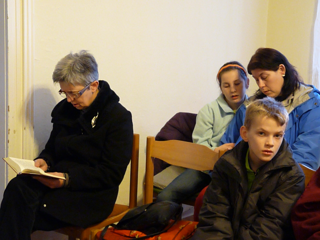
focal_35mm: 65
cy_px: 120
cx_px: 160
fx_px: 601
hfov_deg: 29.8
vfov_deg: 22.6
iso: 1250
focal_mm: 11.5
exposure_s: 1/30
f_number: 3.4
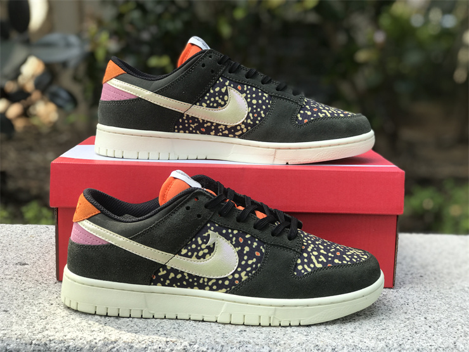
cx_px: 234
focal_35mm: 57
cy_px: 176
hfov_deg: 33.8
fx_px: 772
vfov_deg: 25.7
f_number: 2.8
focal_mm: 6.6
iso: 20
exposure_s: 1/130
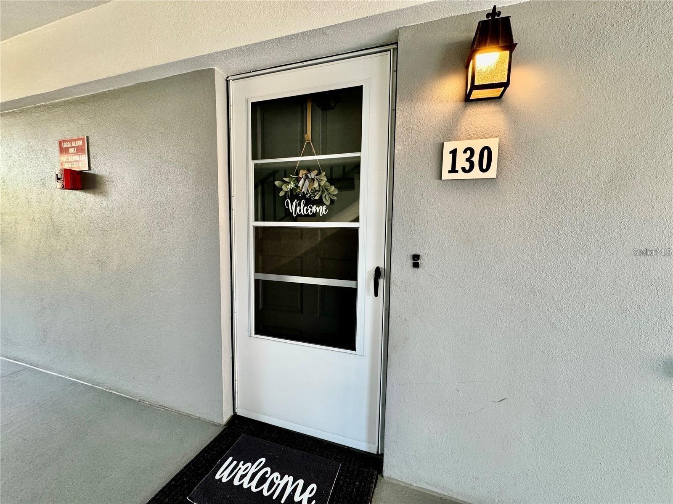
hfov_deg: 102.1
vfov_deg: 85.7
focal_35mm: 14
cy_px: 252
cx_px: 336
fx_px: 272
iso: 160
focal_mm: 2.22
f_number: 2.2
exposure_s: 1/60
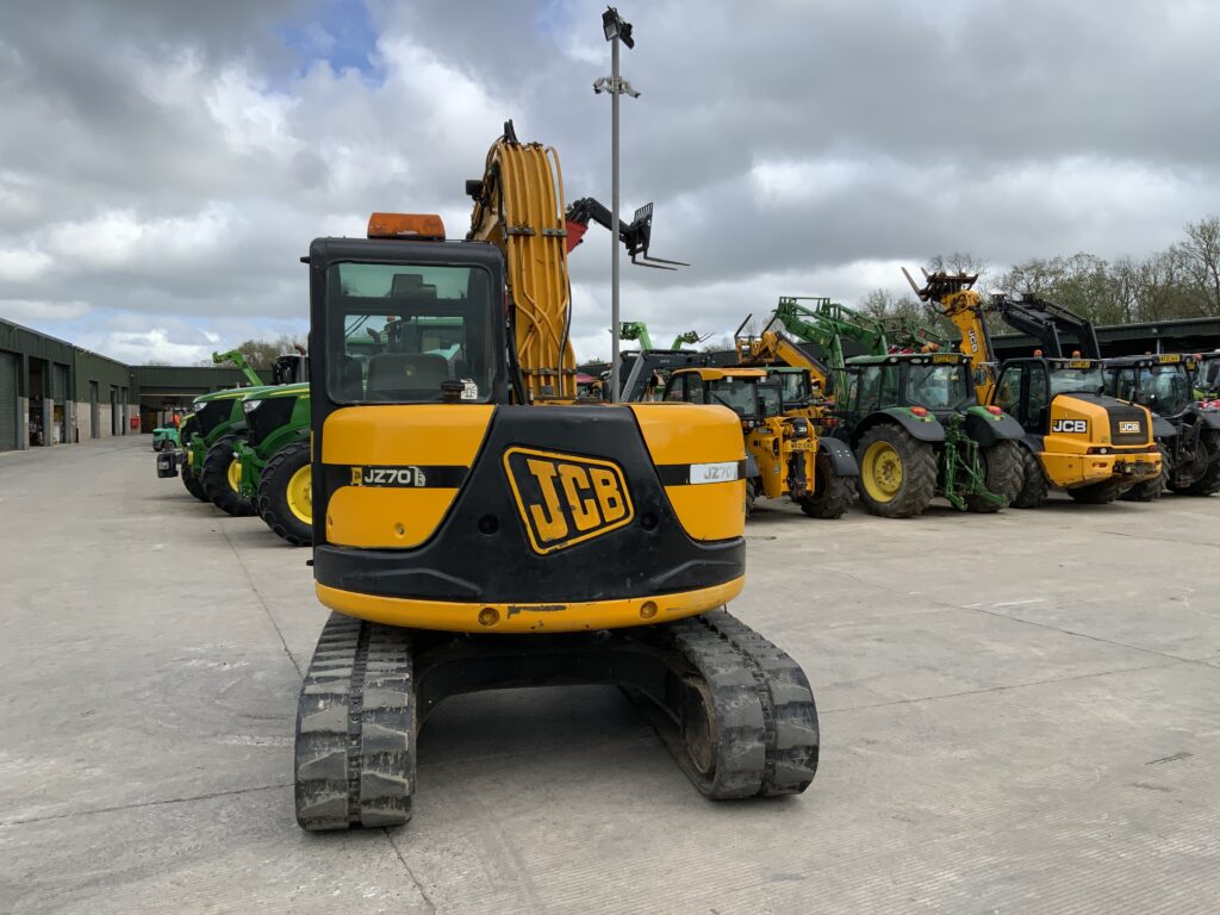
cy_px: 458
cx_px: 610
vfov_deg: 48.2
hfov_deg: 61.7
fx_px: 1022
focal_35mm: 29
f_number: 1.8
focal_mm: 3
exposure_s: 1/1221
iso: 16
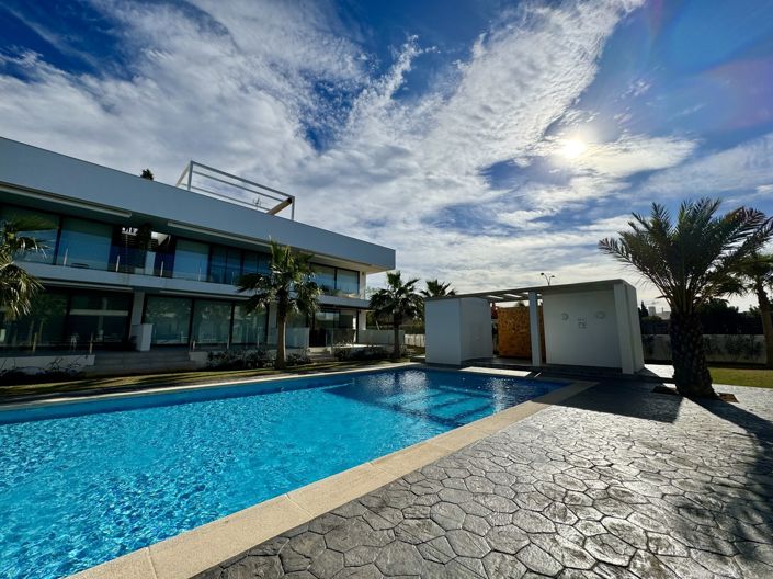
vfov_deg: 85.6
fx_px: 312
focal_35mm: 14
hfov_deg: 102.1
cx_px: 386
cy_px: 290
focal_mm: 2.22
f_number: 2.2
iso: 32
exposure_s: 1/4630
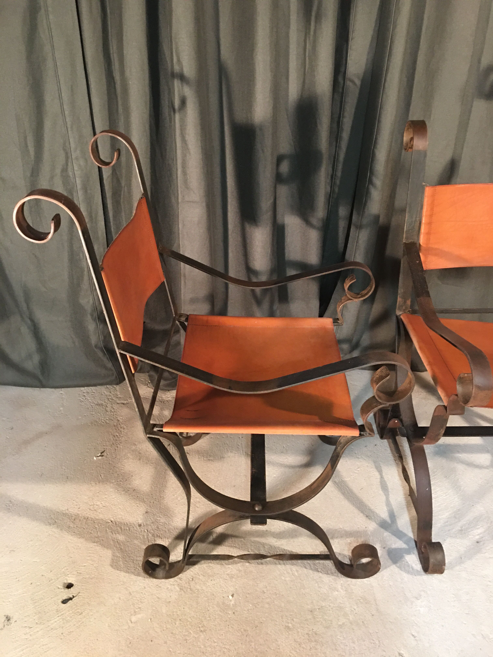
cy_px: 328
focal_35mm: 29
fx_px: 551
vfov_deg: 61.7
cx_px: 246
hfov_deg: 48.2
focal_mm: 4.15
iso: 125
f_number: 2.2
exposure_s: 1/8
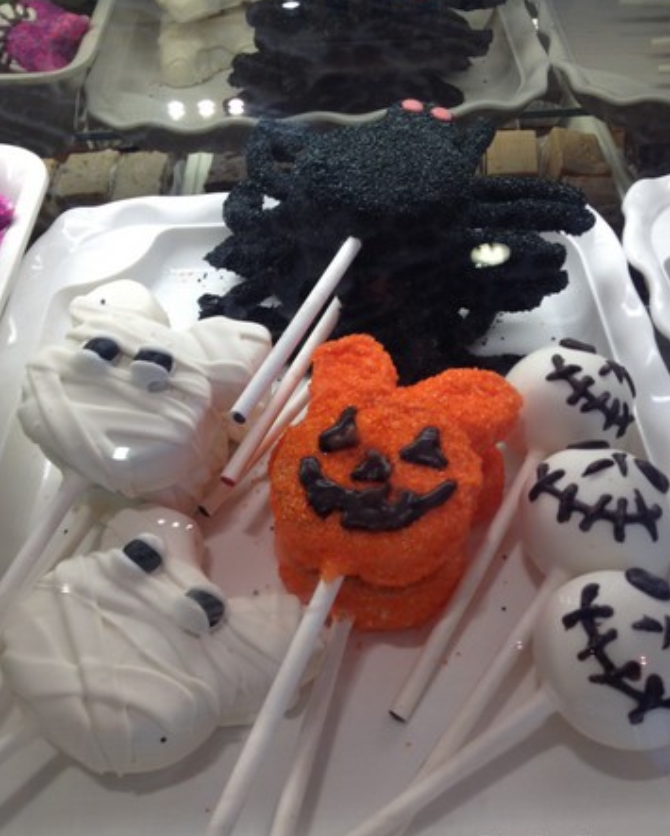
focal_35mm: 37
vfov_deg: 49.0
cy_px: 430
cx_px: 334
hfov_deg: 40.2
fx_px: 916
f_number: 2.4
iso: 80
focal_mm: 4.28
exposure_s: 1/60
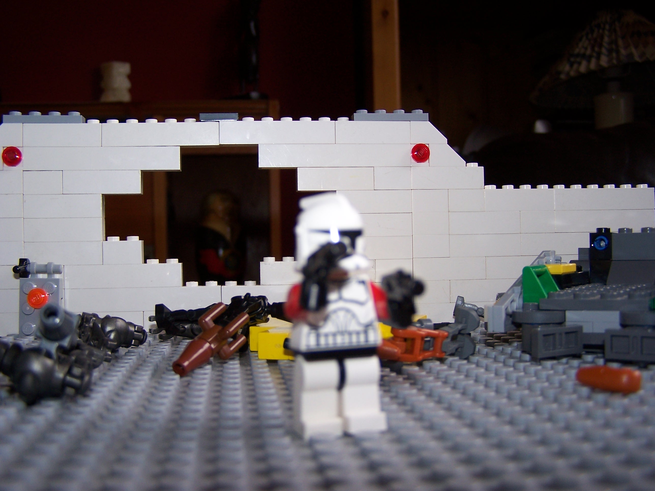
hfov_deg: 46.8
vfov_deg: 36.0
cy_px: 246
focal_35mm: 40
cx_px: 328
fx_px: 757
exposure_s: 1/60
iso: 80
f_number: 2.8
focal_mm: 6.7
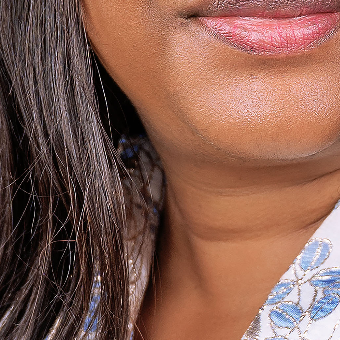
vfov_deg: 8.4
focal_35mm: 209
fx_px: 2322
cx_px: 326
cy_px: 175
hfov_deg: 8.3
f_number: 2.8
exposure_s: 1/160
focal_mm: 42
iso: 100
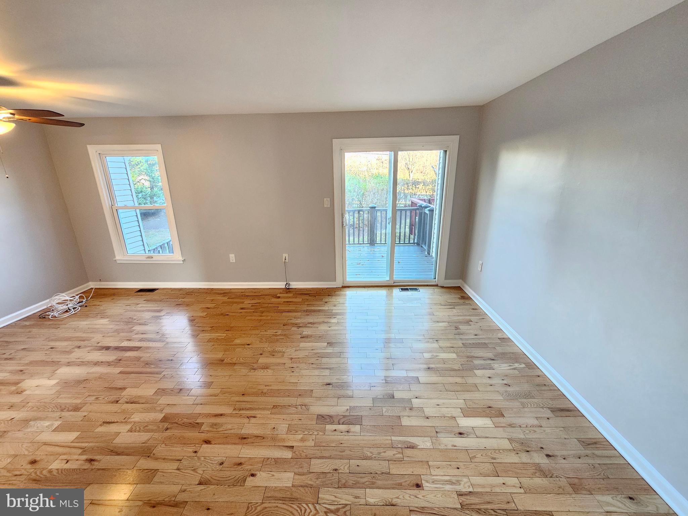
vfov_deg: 89.9
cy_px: 258
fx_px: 258
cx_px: 344
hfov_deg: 106.2
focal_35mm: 13
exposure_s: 1/40
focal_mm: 2.2
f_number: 2.2
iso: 400
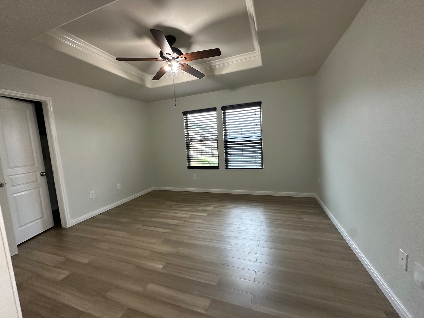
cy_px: 159
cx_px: 212
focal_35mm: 14
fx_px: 171
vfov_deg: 85.7
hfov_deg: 102.1
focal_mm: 2.22
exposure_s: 1/120
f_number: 2.2
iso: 250
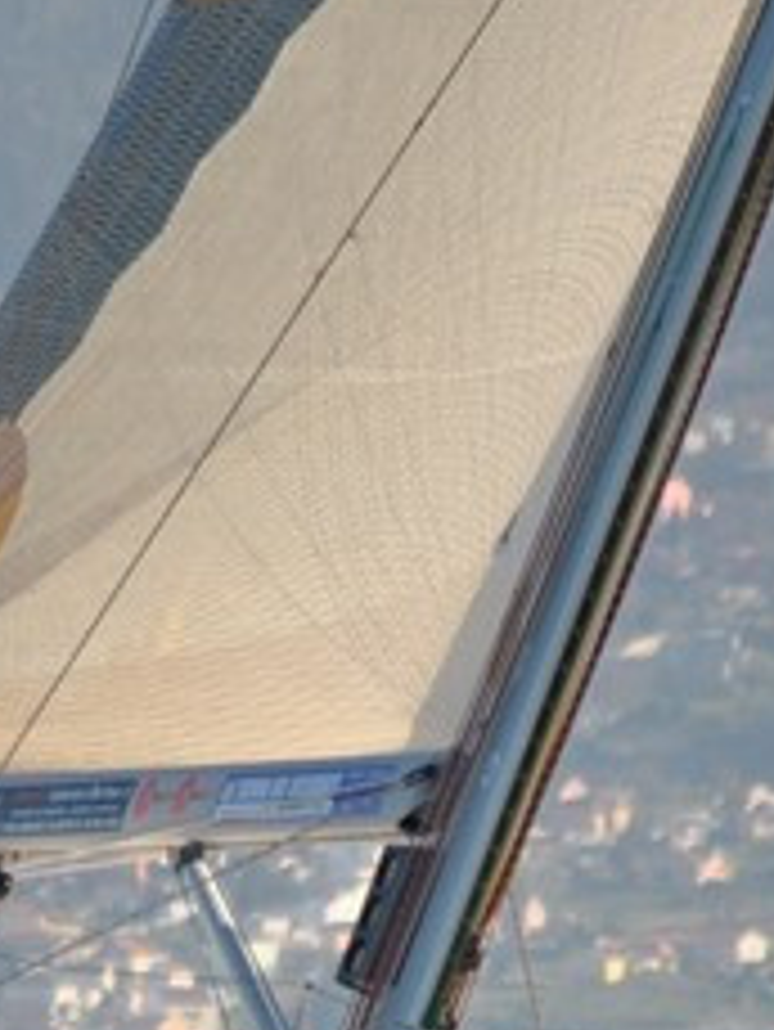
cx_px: 40
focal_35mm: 1293
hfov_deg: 1.2
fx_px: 38512
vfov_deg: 1.5
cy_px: 983
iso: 200
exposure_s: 1/640
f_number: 5.6
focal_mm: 200
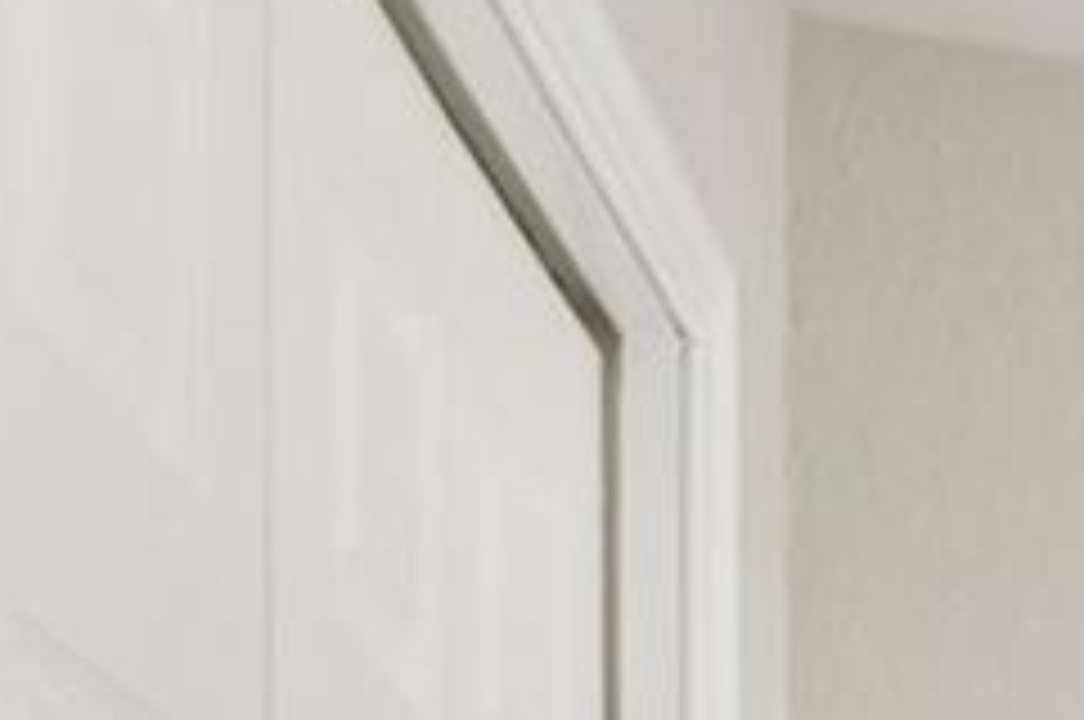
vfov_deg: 10.5
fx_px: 3398
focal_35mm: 113
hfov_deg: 10.8
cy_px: 1688
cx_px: 3387
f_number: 8
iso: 400
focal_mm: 17
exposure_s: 1/40
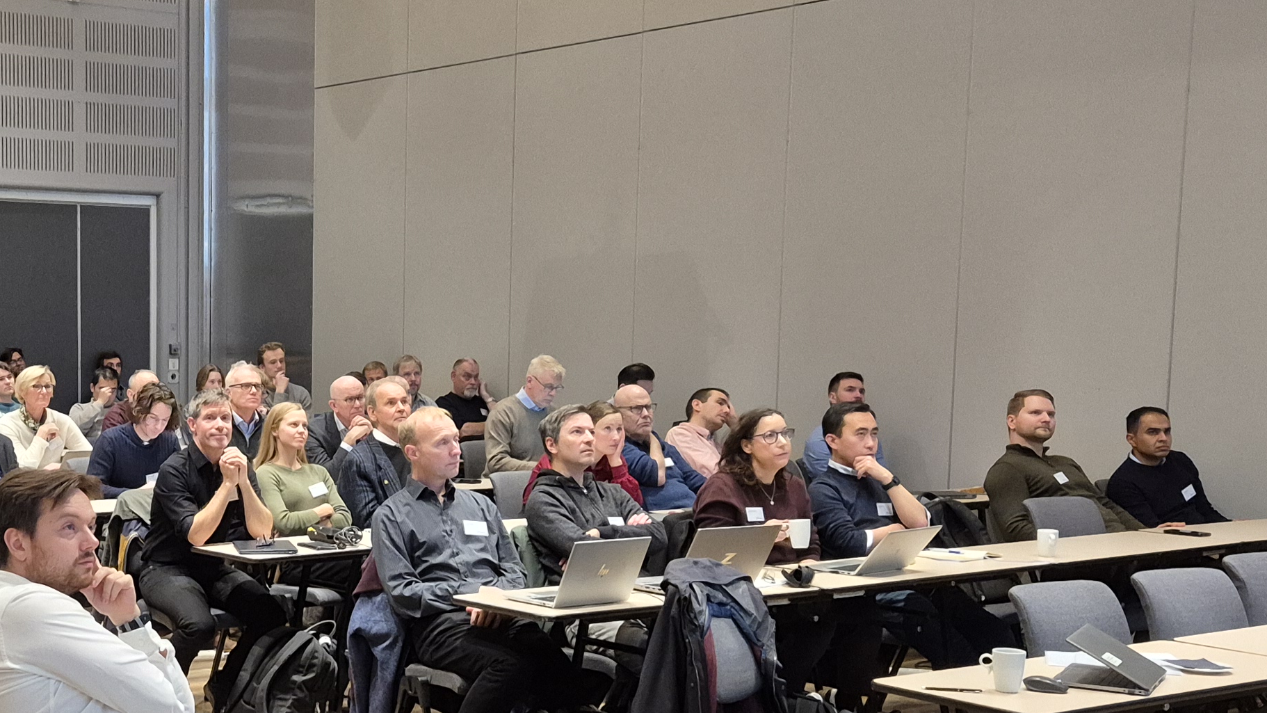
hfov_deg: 36.4
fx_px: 1848
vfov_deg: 21.7
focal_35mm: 55
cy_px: 518
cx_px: 231
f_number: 1.8
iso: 1000
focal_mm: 5.4
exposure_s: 1/100
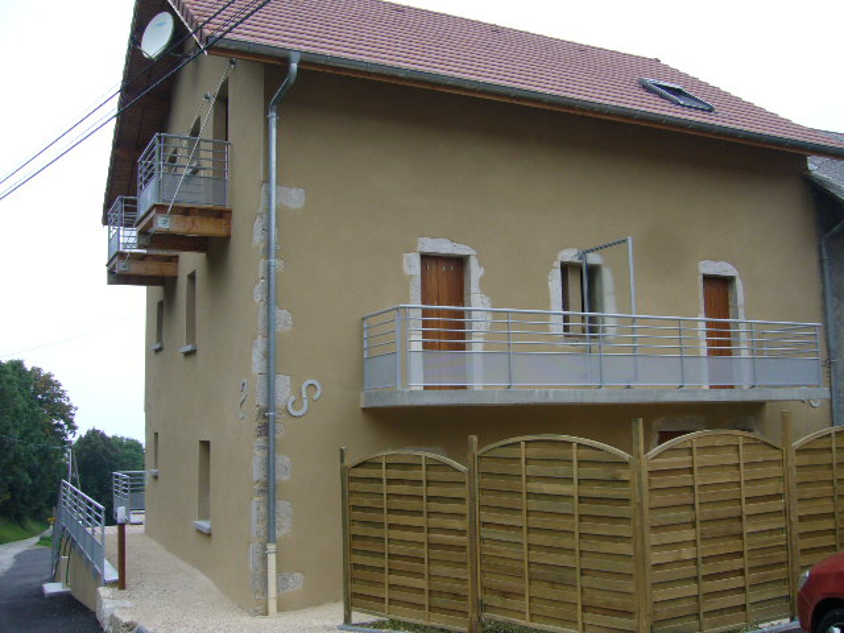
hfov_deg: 52.6
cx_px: 422
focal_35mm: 35
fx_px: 853
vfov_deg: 40.7
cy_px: 316
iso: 100
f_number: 5.6
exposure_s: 1/160
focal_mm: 5.8
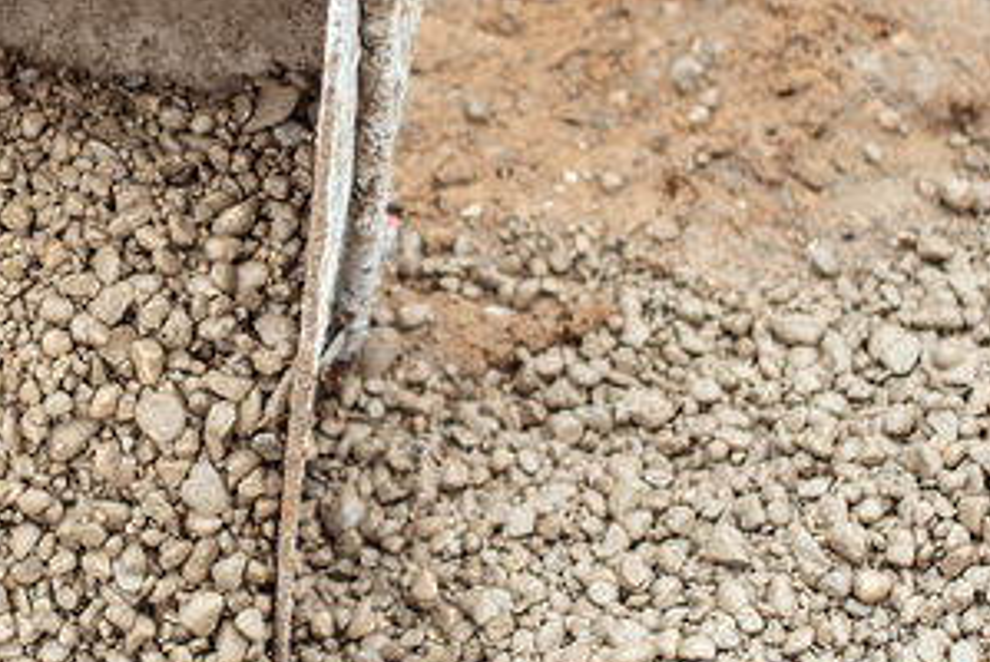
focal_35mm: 117
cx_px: 222
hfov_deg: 17.4
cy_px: 255
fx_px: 3221
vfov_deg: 11.7
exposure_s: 1/1600
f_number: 1.4
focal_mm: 35
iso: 250
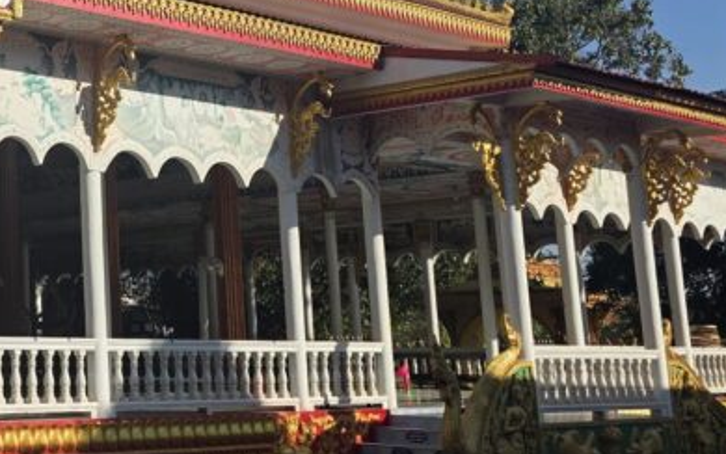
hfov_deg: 28.7
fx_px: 1267
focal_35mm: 64
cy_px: 108
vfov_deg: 20.2
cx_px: -91
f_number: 1.7
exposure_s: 1/6809
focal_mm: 6.3
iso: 80
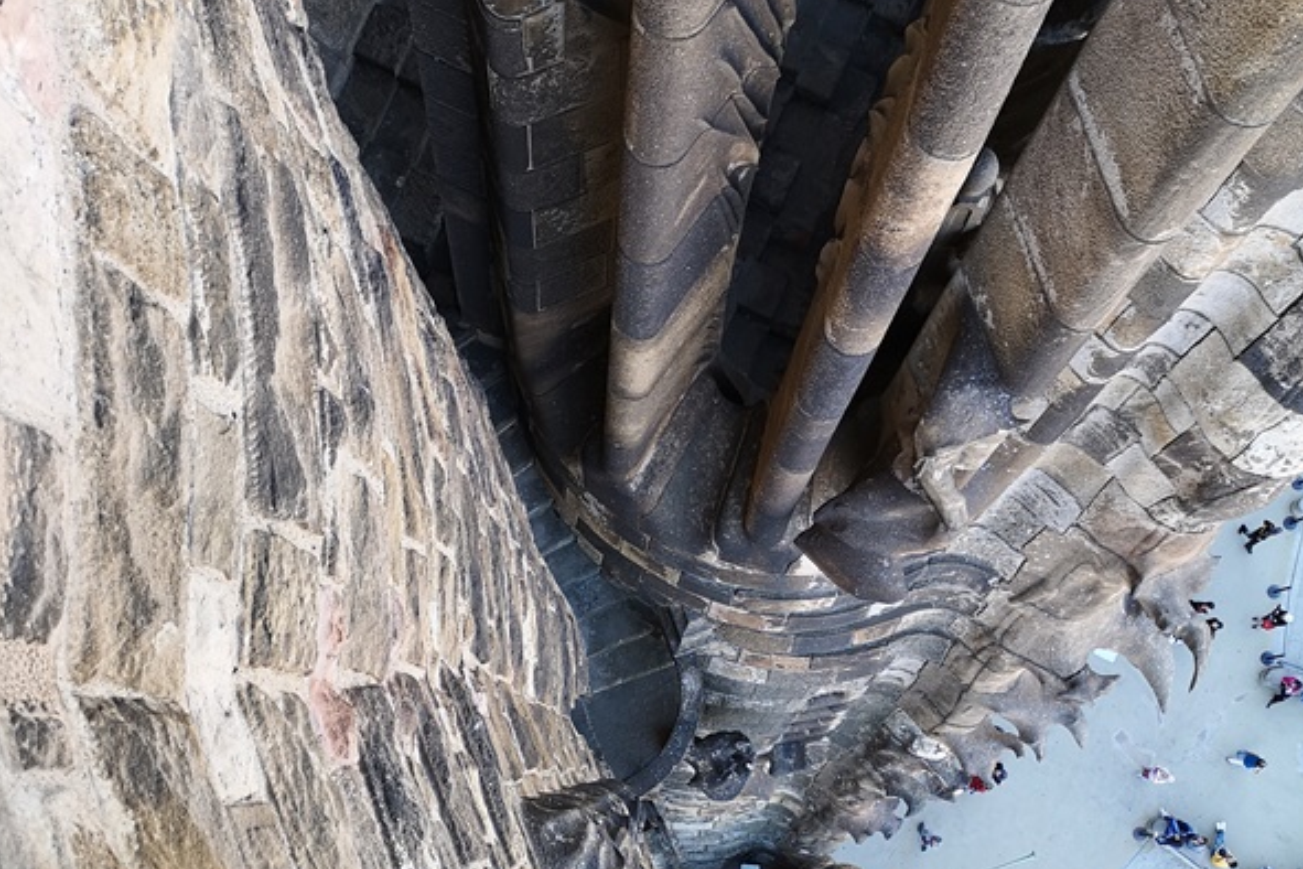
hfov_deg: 50.7
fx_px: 1375
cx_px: 655
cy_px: 690
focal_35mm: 38
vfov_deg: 34.0
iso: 50
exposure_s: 1/117
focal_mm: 3.95
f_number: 1.8
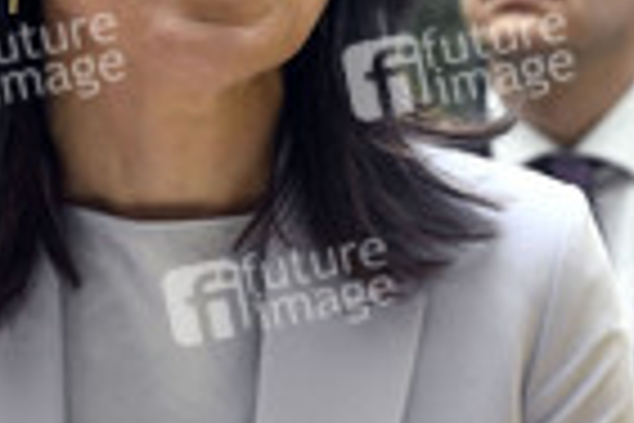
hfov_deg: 10.7
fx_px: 3328
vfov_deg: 7.2
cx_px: 789
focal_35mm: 189
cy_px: -45
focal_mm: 59
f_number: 5
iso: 4000
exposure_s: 1/800
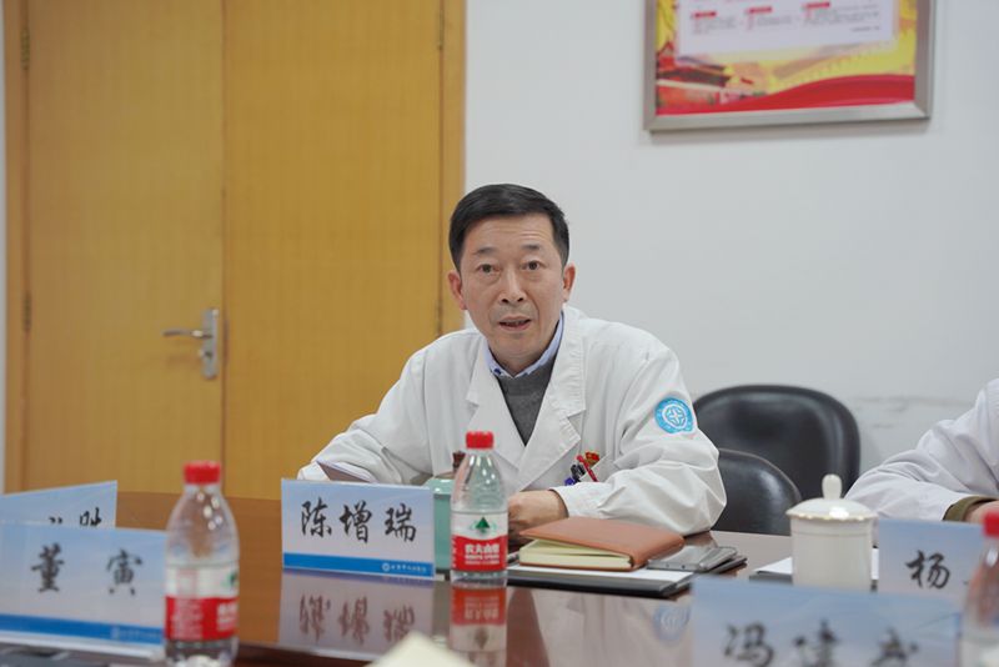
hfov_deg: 28.8
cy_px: 334
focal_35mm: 70
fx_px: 1943
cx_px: 500
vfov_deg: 19.5
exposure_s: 1/160
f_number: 4
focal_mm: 70
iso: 1250
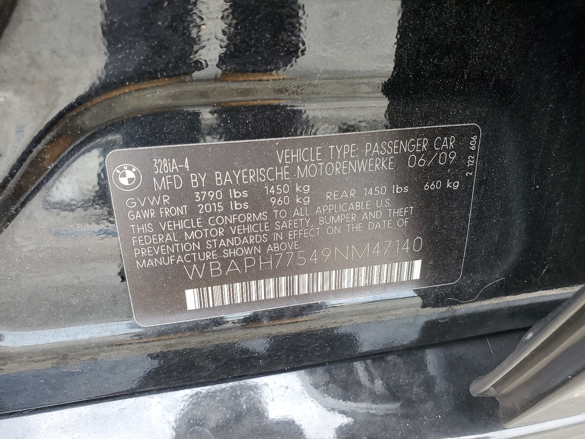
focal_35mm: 26
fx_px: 439
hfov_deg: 67.3
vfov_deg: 53.1
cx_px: 292
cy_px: 220
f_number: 1.5
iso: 73
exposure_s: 1/60.2
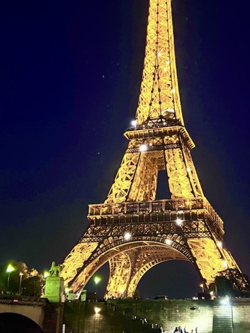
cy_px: 147
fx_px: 443
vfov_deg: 41.2
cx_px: 146
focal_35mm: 46
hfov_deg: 31.5
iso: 500
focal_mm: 5.7
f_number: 1.5
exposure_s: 1/25
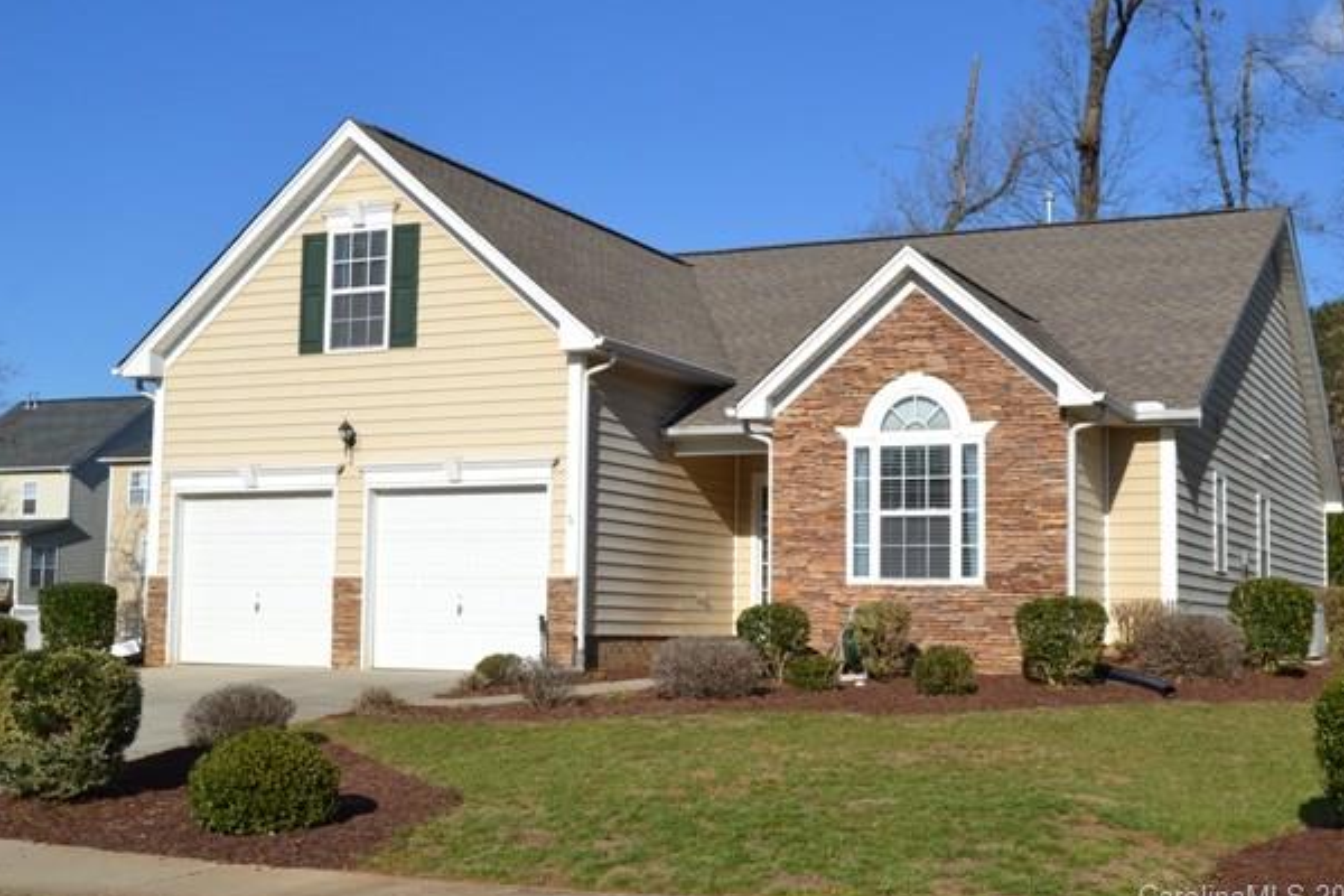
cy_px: 440
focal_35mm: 48
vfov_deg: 28.1
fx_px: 1792
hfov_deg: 41.1
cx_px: 679
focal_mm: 30
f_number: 9
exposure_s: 1/320
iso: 100
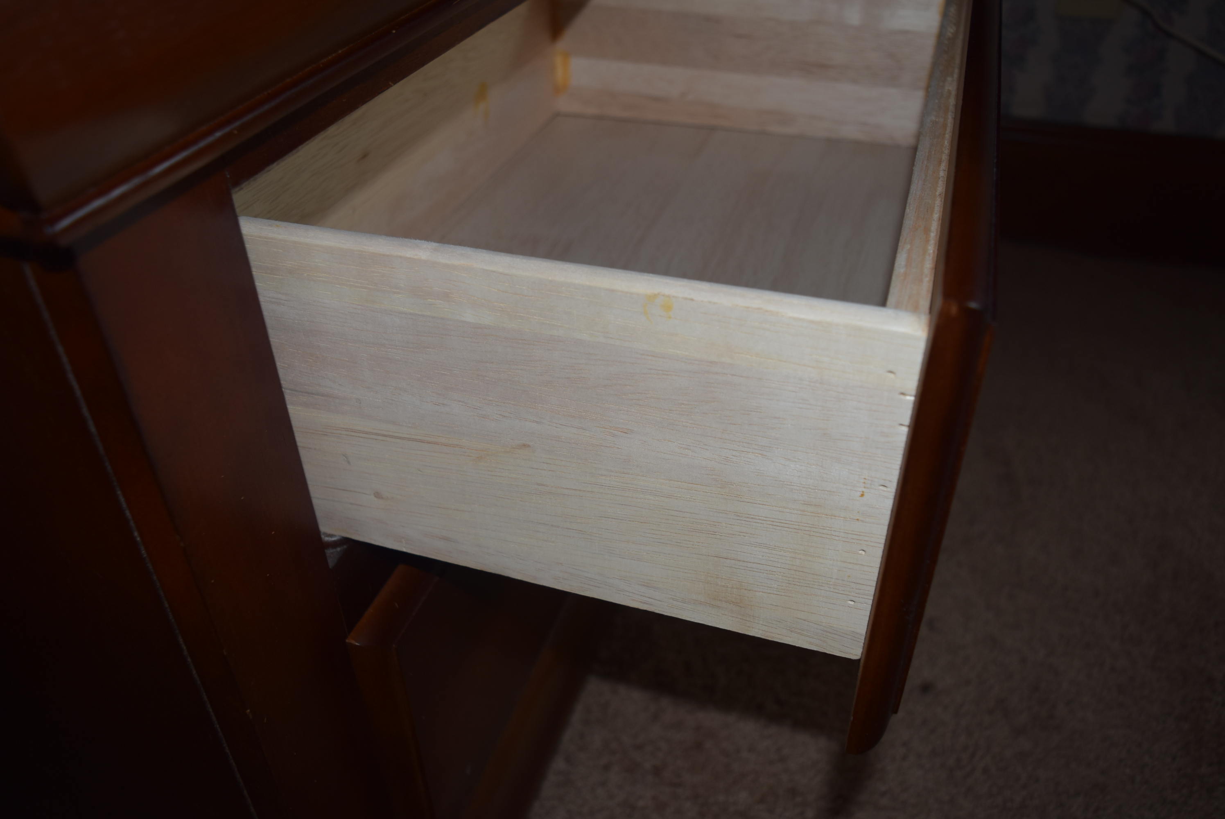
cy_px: 410
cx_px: 612
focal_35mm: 30
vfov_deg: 43.7
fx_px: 1022
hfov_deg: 61.9
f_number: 3.5
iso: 180
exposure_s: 1/60
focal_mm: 20
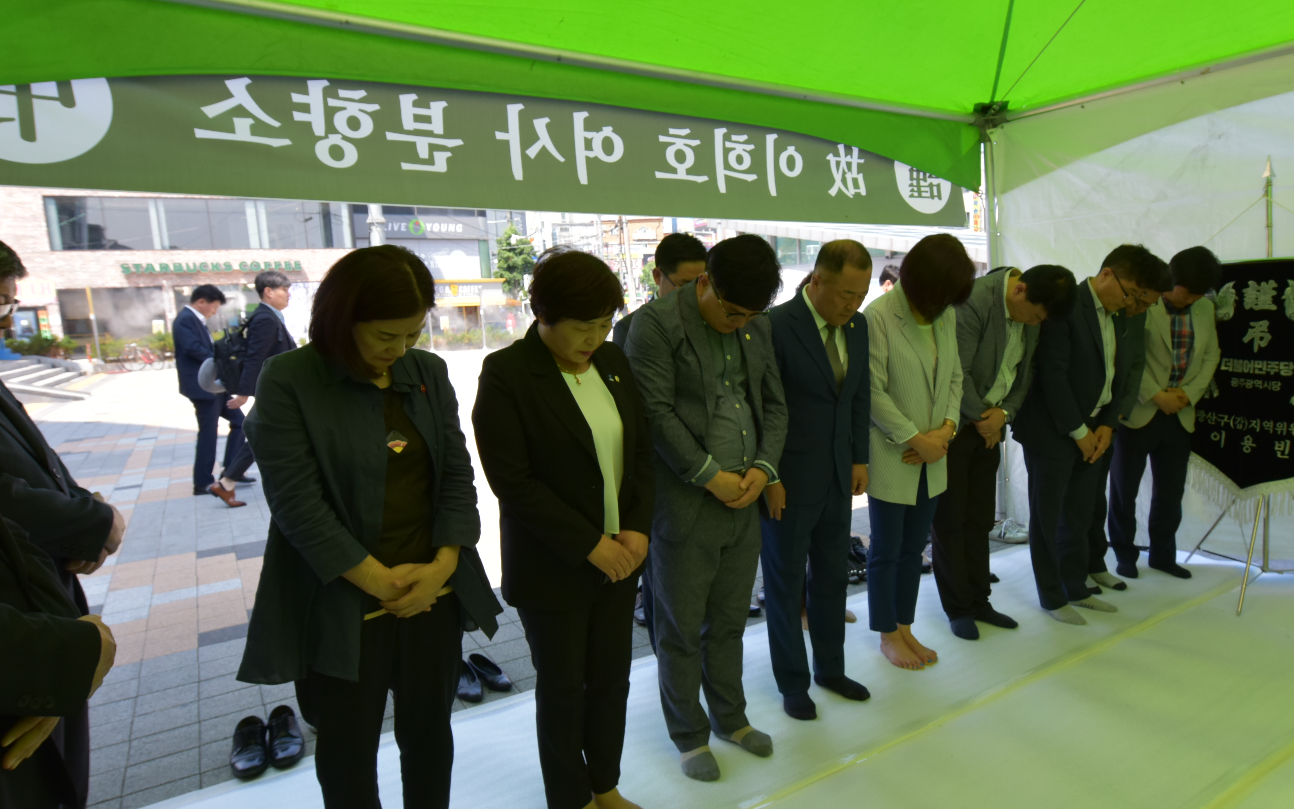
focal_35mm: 23
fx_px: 811
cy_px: 403
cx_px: 734
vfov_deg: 53.0
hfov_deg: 76.8
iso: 500
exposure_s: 1/400
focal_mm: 14
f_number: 8
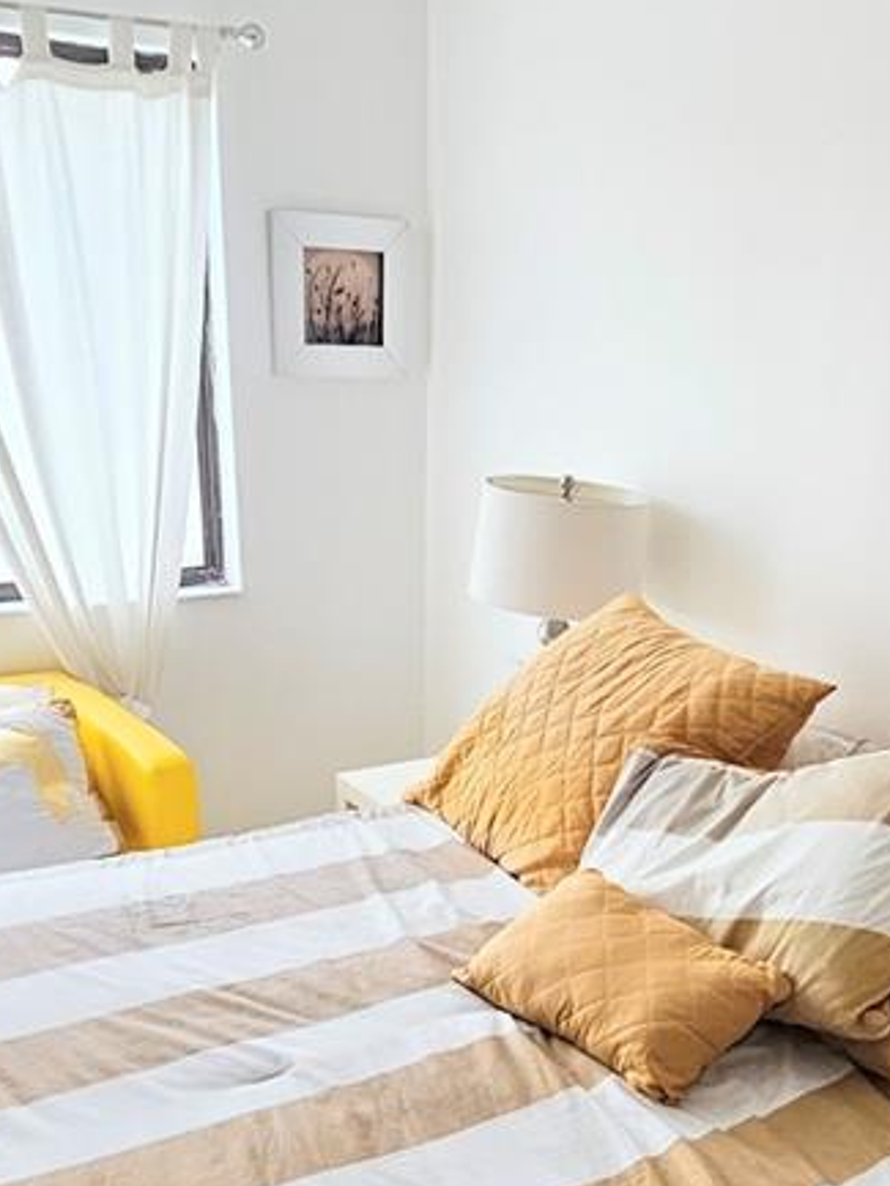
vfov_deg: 49.6
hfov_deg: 39.3
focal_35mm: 36
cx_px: 586
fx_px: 1234
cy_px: 868
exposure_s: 1/60
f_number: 2.2
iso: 200
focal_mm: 2.2
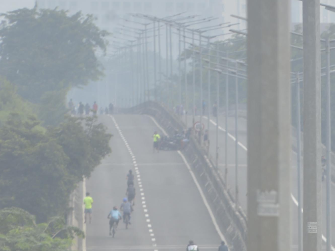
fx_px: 8438
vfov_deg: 1.7
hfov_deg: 2.3
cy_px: 388
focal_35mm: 872
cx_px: 670
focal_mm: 200
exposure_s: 1/80
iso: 100
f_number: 13
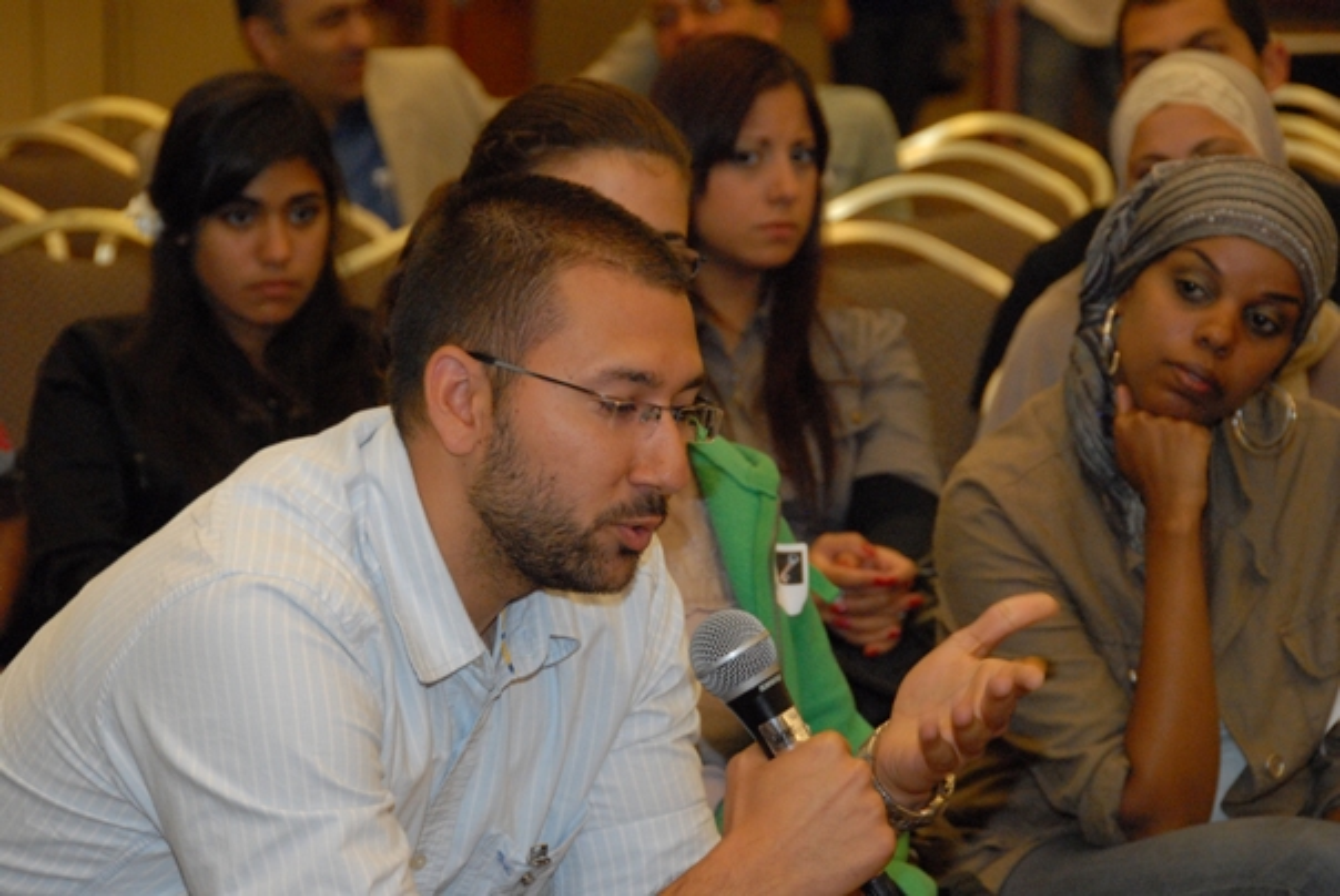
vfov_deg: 8.2
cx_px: 670
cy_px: 448
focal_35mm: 168
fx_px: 6259
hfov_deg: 12.2
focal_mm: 112
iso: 1250
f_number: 8
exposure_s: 1/60
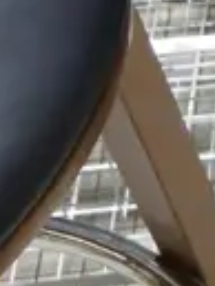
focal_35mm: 255
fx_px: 2108
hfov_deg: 5.3
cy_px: -639
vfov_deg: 6.8
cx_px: 748
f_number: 3.6
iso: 640
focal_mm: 16
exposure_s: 1/60
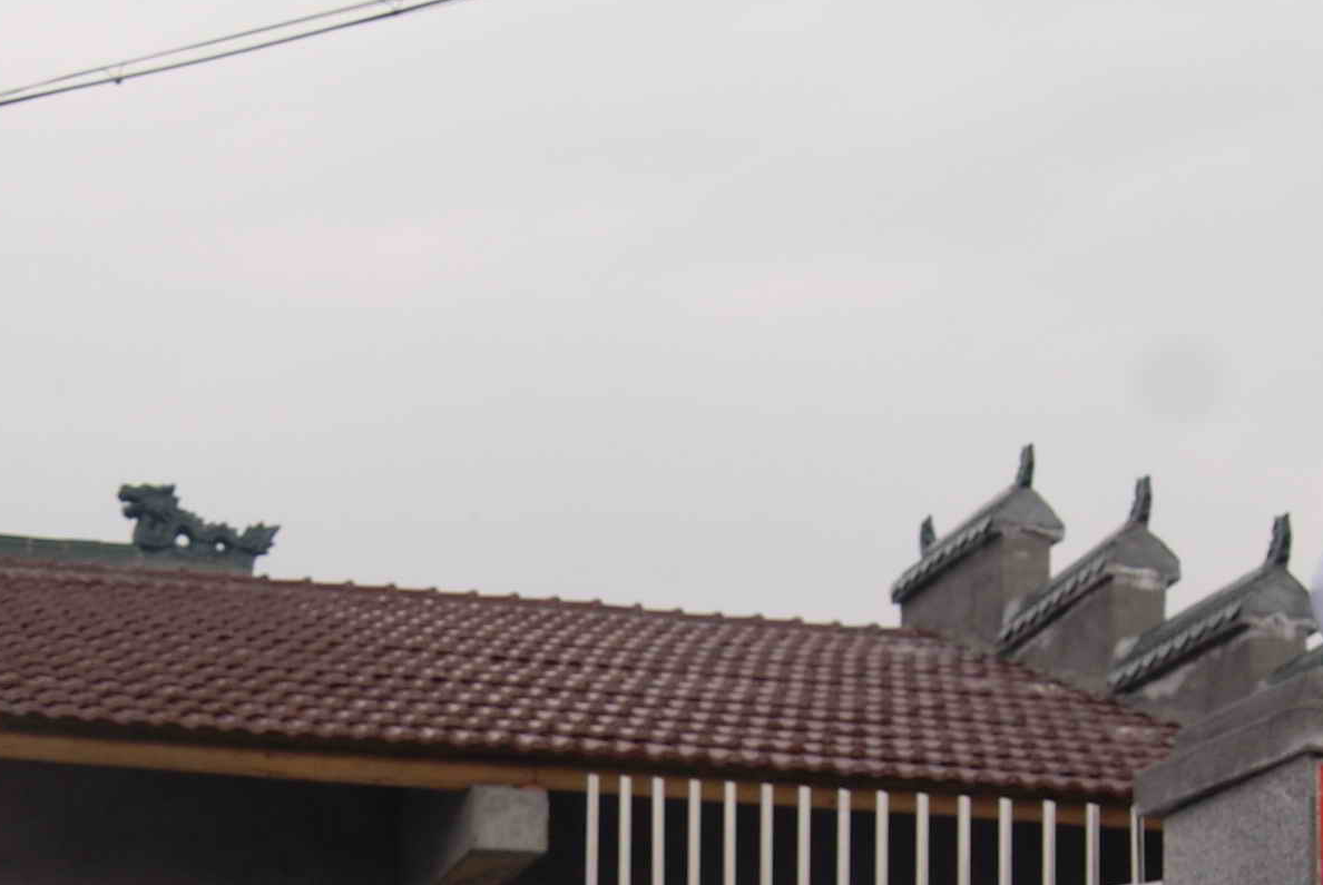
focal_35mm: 88
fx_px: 3238
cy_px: 1162
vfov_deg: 14.9
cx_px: 341
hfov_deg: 22.9
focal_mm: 18
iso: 100
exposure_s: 1/60
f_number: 7.1
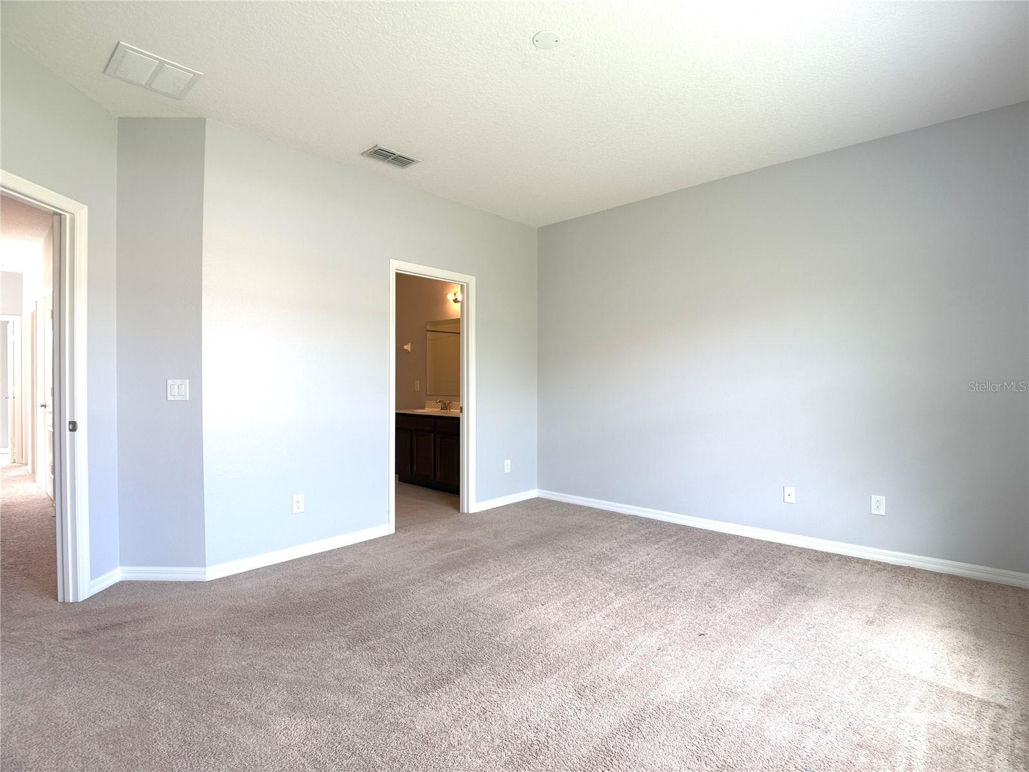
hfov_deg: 71.6
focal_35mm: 24
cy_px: 386
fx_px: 713
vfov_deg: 56.8
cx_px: 514
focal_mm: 6.76
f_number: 1.78
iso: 100
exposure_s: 1/120
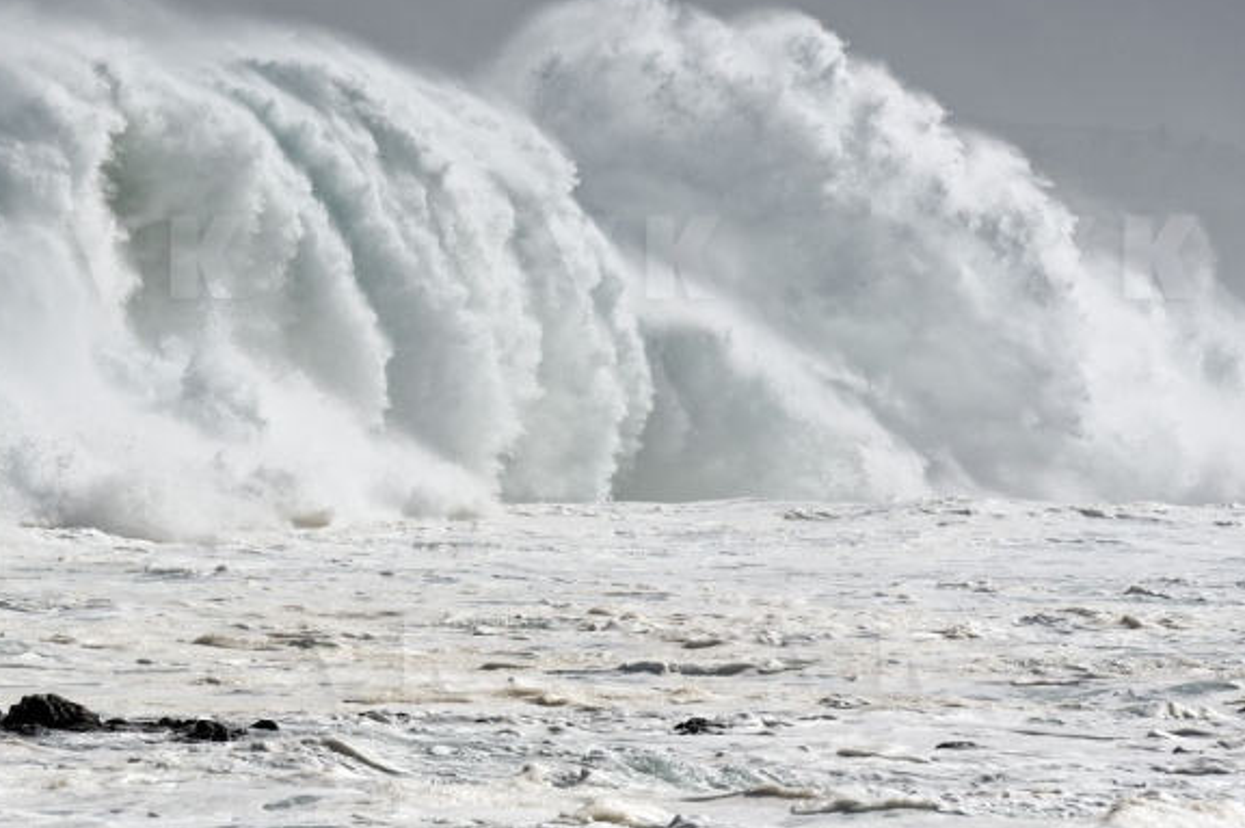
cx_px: 387
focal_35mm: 417
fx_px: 14409
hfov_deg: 4.9
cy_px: 336
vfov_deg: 3.3
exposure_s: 1/1600
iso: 100
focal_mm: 200
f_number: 8
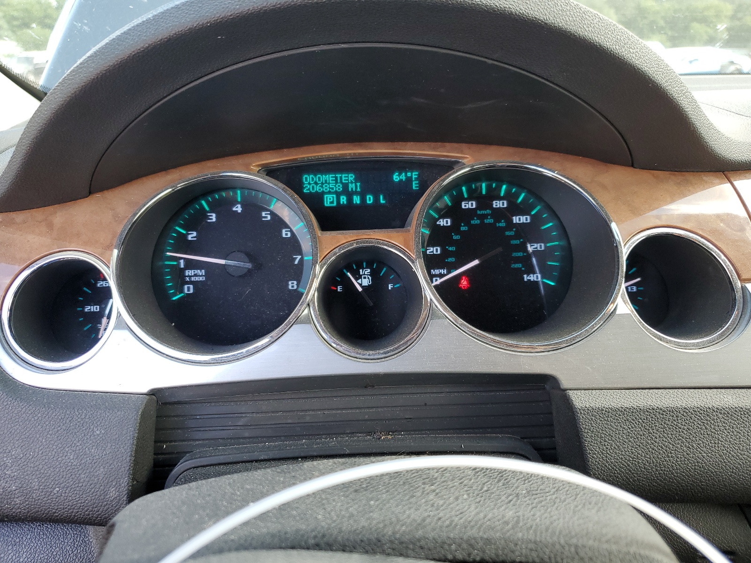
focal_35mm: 26
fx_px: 564
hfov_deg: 67.3
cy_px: 282
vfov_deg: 53.1
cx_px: 376
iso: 58
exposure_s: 1/120
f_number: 1.5
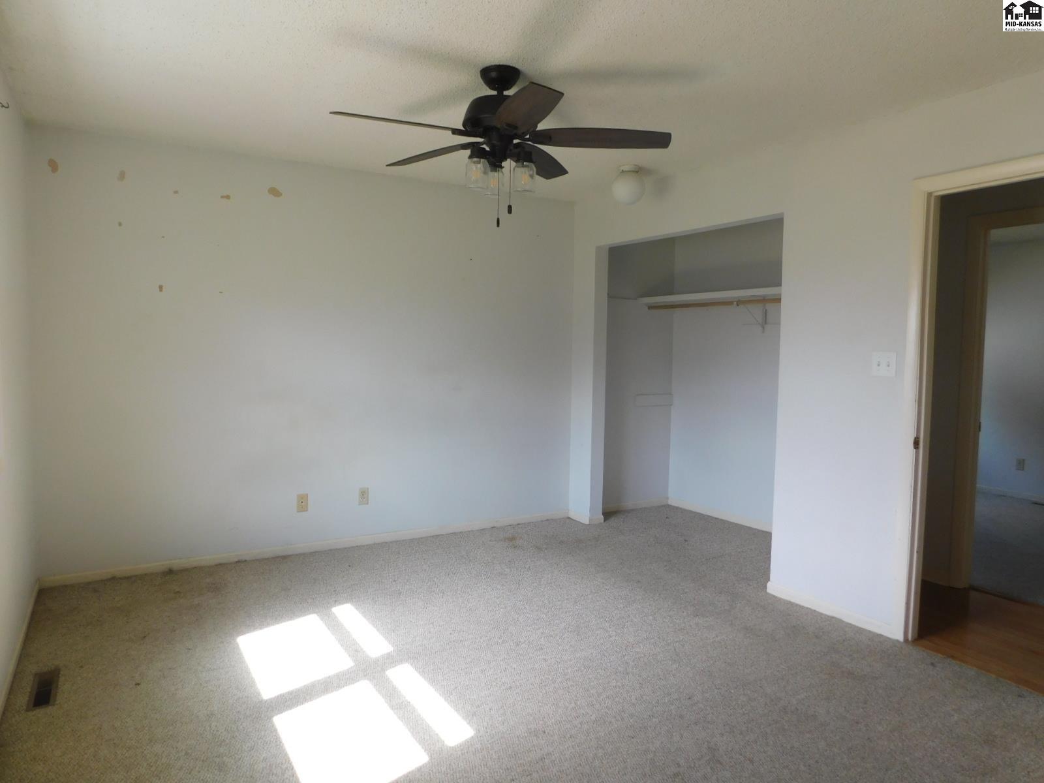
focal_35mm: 23
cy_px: 392
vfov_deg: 58.9
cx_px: 522
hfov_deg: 73.9
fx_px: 694
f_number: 3
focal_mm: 4
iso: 125
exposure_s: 1/60
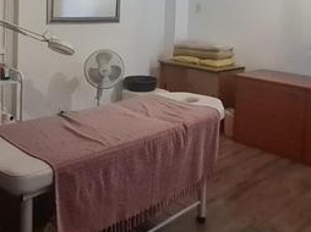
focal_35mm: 41
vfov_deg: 33.4
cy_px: 28
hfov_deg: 45.3
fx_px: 368
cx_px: 109
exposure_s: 1/33
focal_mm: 1.74
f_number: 2.2
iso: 800
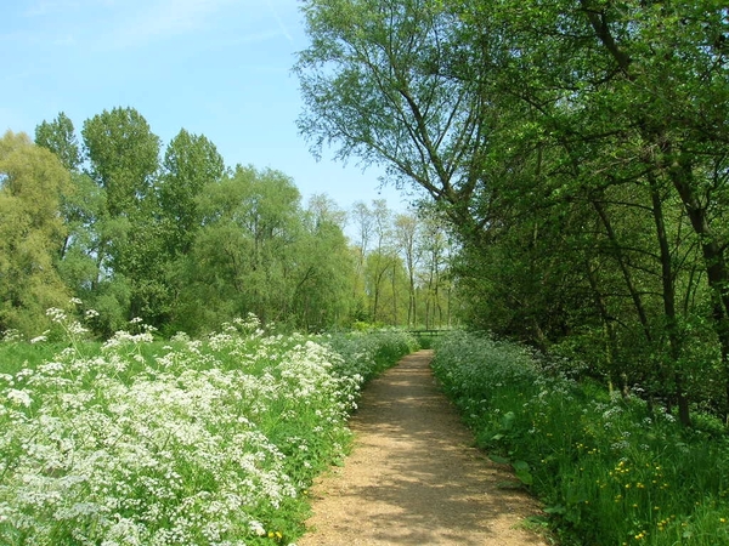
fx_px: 716
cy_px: 273
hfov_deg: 54.0
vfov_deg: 41.8
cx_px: 364
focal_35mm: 34
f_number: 4.9
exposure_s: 1/191
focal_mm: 5.7
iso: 50
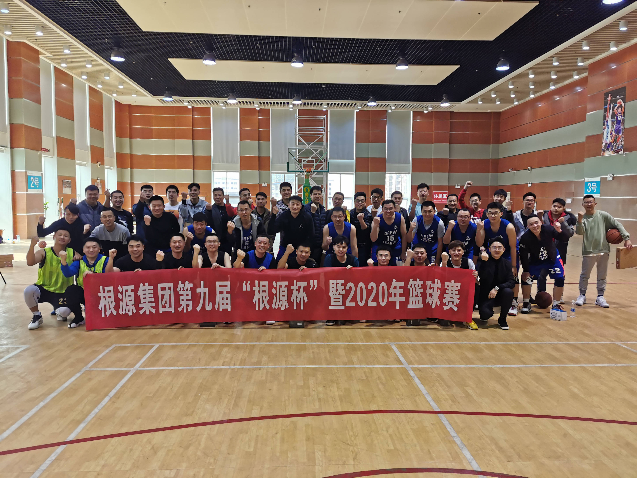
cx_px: 318
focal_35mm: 27
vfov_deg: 51.4
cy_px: 239
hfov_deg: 65.3
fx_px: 497
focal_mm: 5.56
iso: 64
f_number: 1.6
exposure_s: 1/99.9
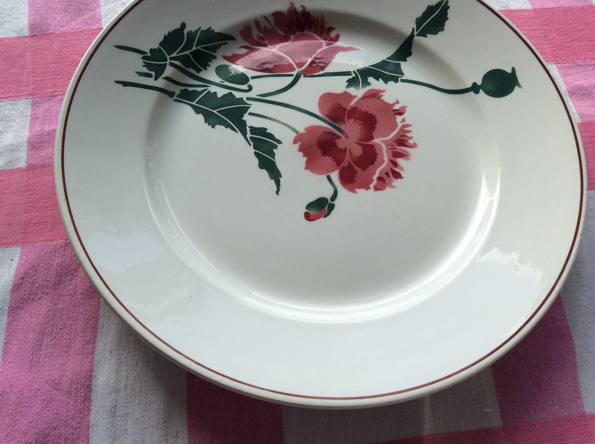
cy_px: 222
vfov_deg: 44.1
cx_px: 298
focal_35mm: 32
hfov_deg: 56.9
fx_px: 549
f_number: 2.4
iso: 32
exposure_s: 1/289
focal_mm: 3.3
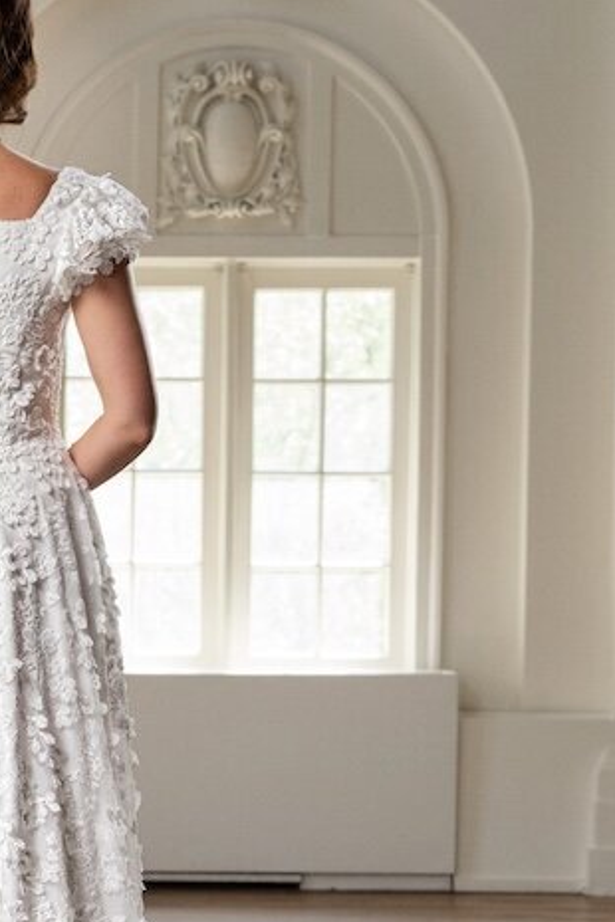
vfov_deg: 18.3
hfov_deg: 12.1
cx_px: -97
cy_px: 742
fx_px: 2844
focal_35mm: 111
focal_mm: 43
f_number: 4
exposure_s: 1/320
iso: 640
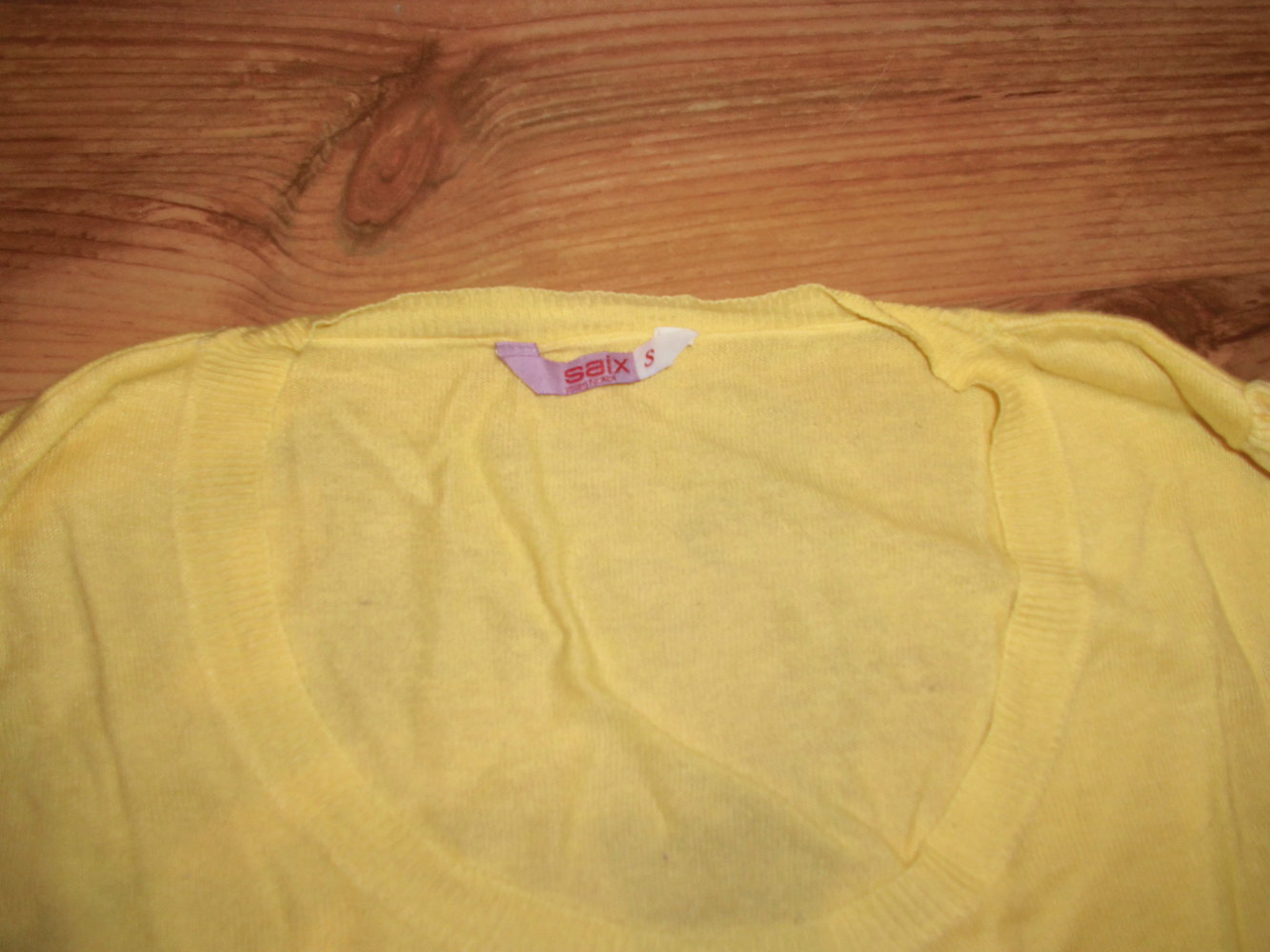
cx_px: 635
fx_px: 1064
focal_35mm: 29
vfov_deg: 48.2
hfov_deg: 61.7
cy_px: 476
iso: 100
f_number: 3.4
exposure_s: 1/60
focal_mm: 5.3
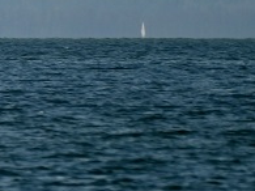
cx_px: -724
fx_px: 13627
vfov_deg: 0.8
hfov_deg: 1.1
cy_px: -31
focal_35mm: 1851
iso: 140
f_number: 5.6
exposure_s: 1/1000
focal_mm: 250
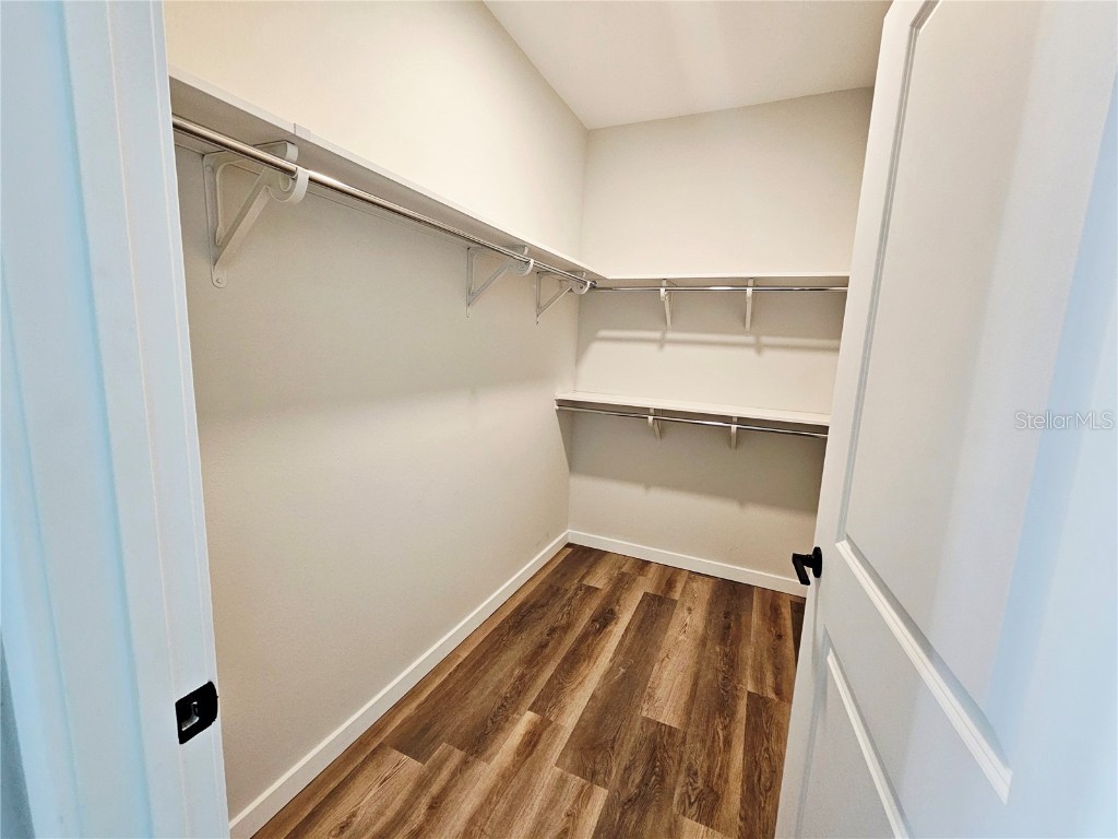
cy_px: 420
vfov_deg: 89.9
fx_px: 420
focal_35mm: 13
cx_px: 559
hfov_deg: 106.2
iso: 200
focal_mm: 2.2
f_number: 2.2
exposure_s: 1/60.2
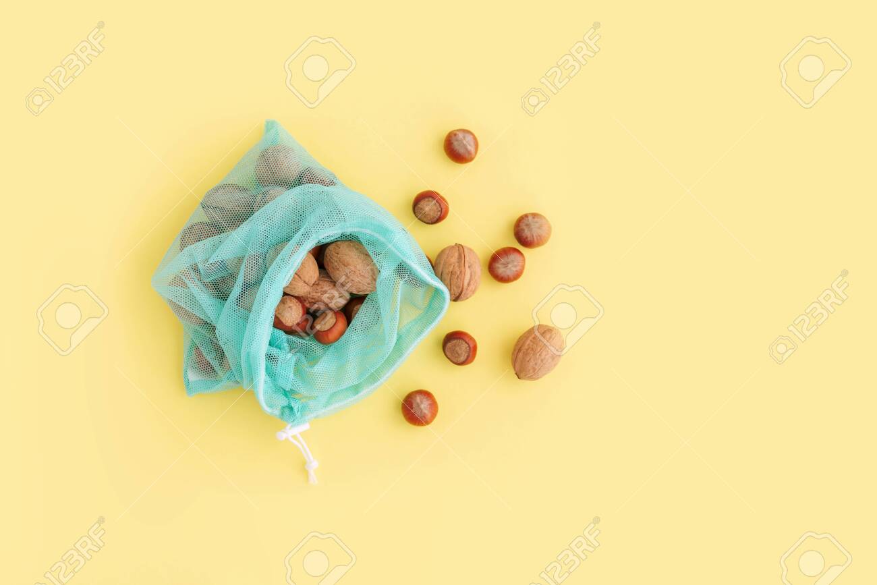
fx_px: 1218
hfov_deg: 39.6
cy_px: 292
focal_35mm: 50
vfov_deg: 27.0
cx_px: 438
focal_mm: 50
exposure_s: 1/320
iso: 160
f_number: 5
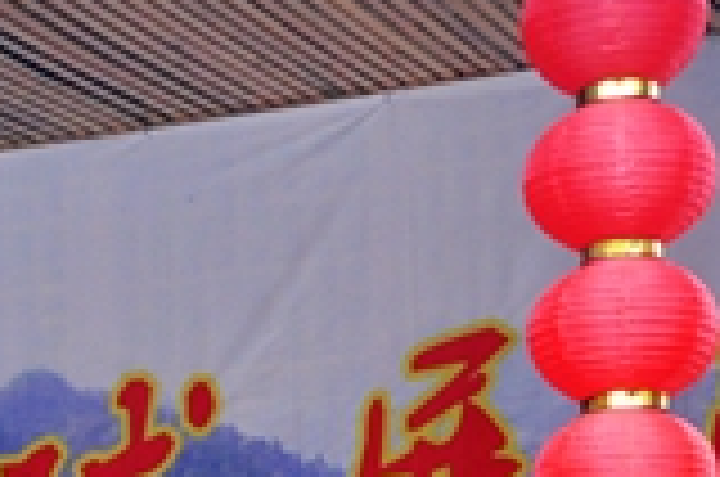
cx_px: -140
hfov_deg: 11.0
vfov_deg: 7.1
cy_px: 1033
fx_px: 3673
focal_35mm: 184
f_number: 5.6
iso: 1000
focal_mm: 28
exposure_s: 1/125
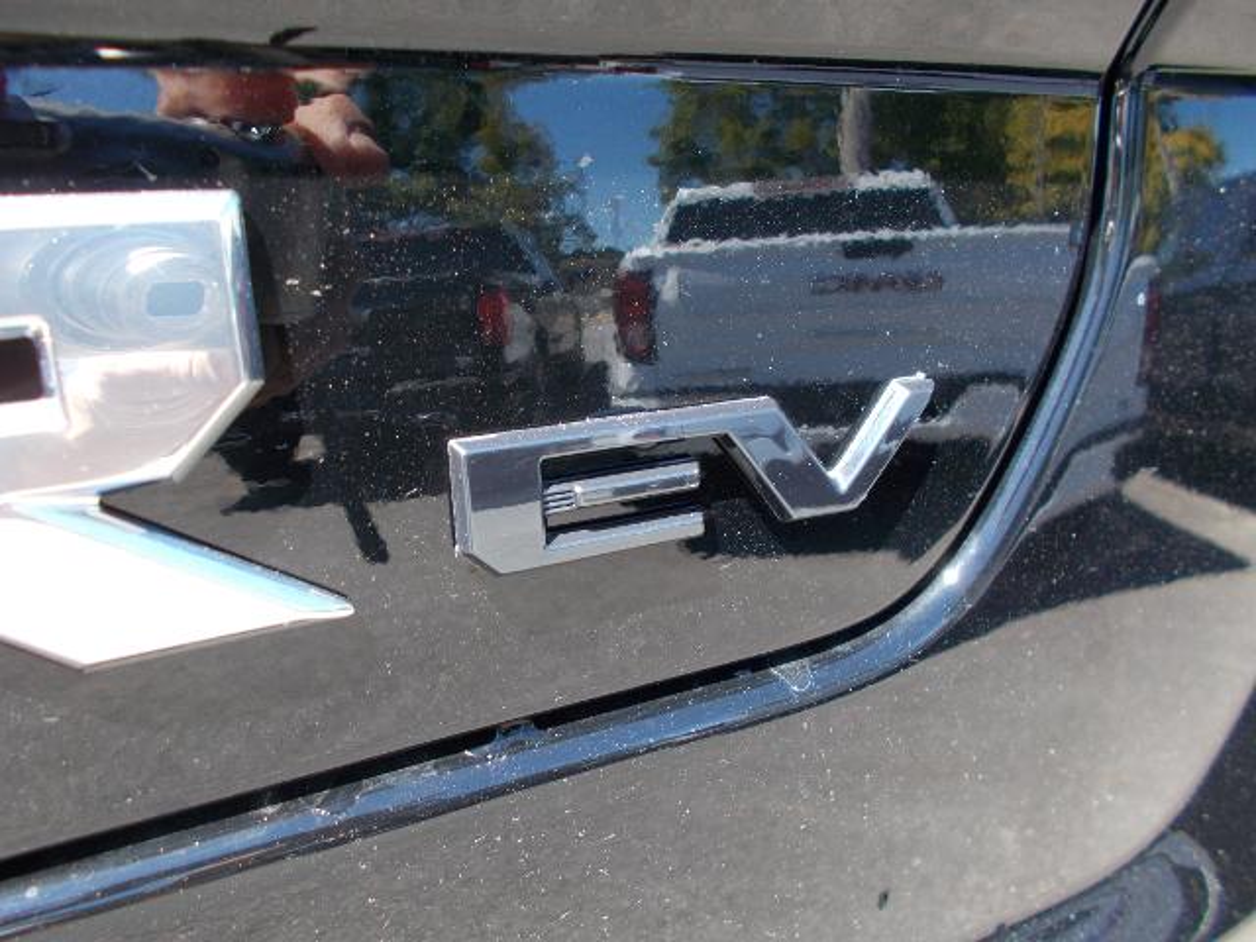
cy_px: 471
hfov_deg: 67.3
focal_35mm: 26
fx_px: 943
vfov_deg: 53.1
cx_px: 628
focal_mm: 4.6
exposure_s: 1/80
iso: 80
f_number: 3.2
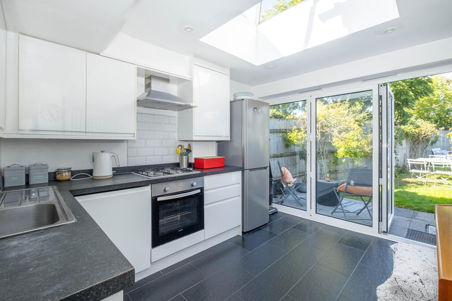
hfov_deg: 100.4
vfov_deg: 77.3
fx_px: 188
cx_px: 226
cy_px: 150
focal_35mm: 15
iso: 320
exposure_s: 1/125
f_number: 5.6
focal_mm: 10
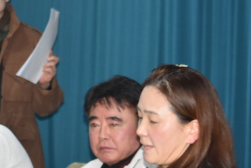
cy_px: 67
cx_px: -10
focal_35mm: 283
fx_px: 1975
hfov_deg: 7.2
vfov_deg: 4.9
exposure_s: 1/60
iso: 800
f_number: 4.5
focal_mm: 70
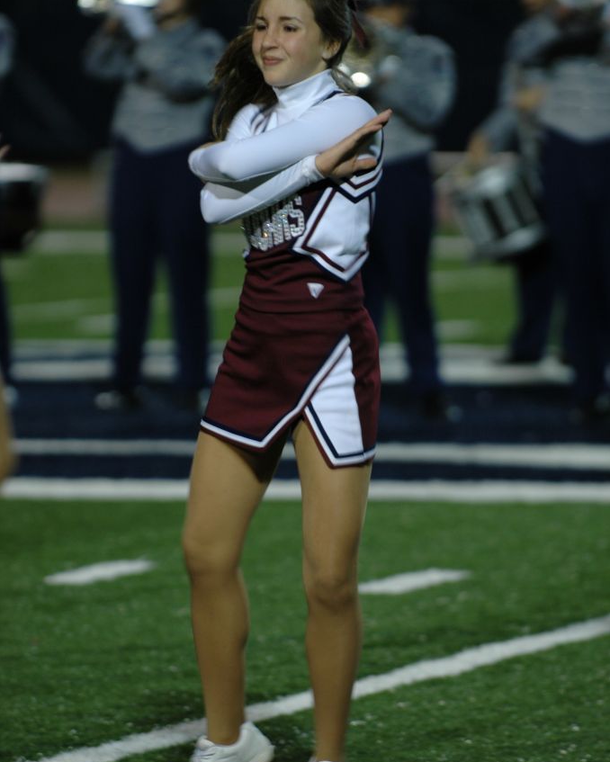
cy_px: 387
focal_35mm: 340
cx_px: 305
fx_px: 7670
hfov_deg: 4.6
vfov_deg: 5.7
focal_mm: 200
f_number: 2.8
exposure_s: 1/60
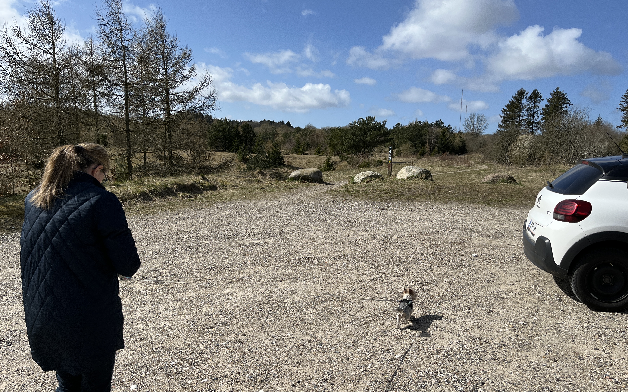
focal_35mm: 28
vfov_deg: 44.5
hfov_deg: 66.5
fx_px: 479
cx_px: 315
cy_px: 208
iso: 50
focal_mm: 5.1
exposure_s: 1/4854
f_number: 1.6
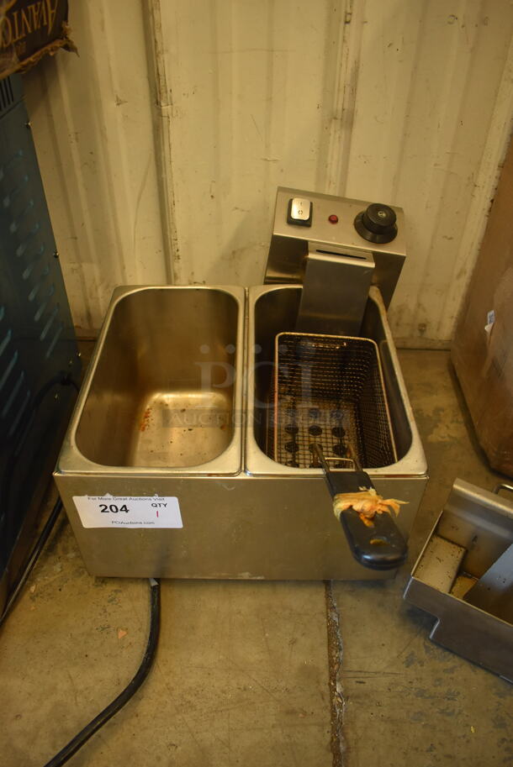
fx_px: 576
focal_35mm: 27
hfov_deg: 48.0
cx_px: 256
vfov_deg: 67.3
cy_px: 384
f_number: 3.5
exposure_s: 1/125
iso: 900
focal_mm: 18
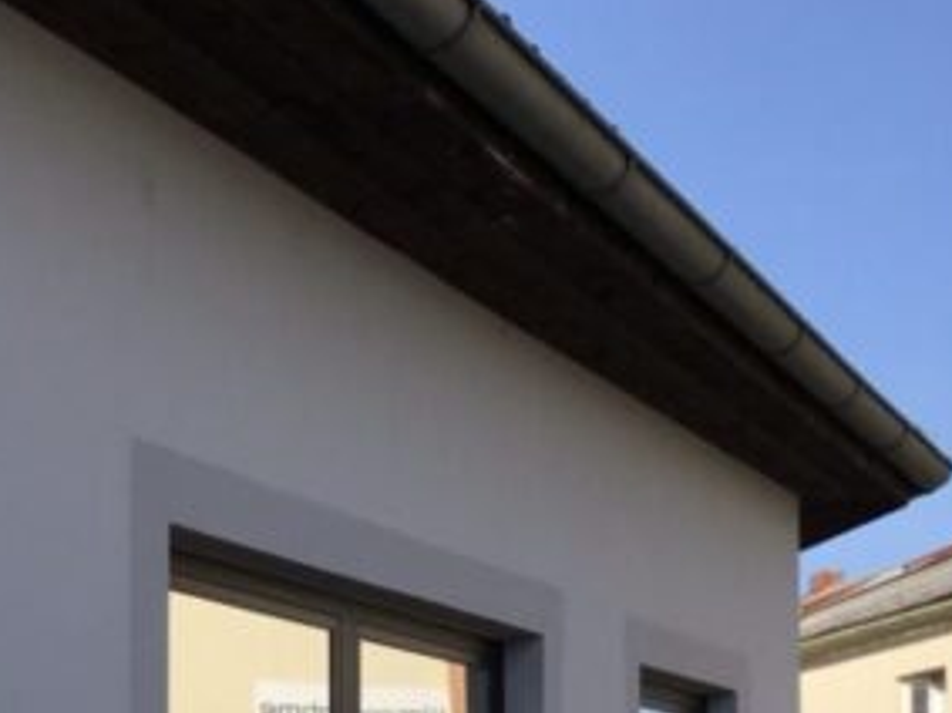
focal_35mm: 76
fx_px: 2089
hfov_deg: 25.4
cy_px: 878
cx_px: 249
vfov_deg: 18.3
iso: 20
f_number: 1.8
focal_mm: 3.99
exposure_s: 1/2591
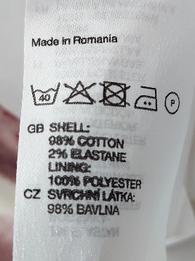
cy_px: 130
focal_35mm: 24
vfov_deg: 71.7
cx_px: 98
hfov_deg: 56.7
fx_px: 181
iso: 100
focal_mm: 5.23
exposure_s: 1/60.2
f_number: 1.8
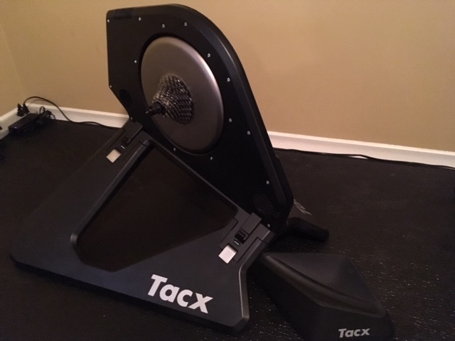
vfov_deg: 48.2
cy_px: 170
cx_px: 228
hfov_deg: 61.7
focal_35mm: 29
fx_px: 381
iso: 1250
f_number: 2.2
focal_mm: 4.15
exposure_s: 1/15
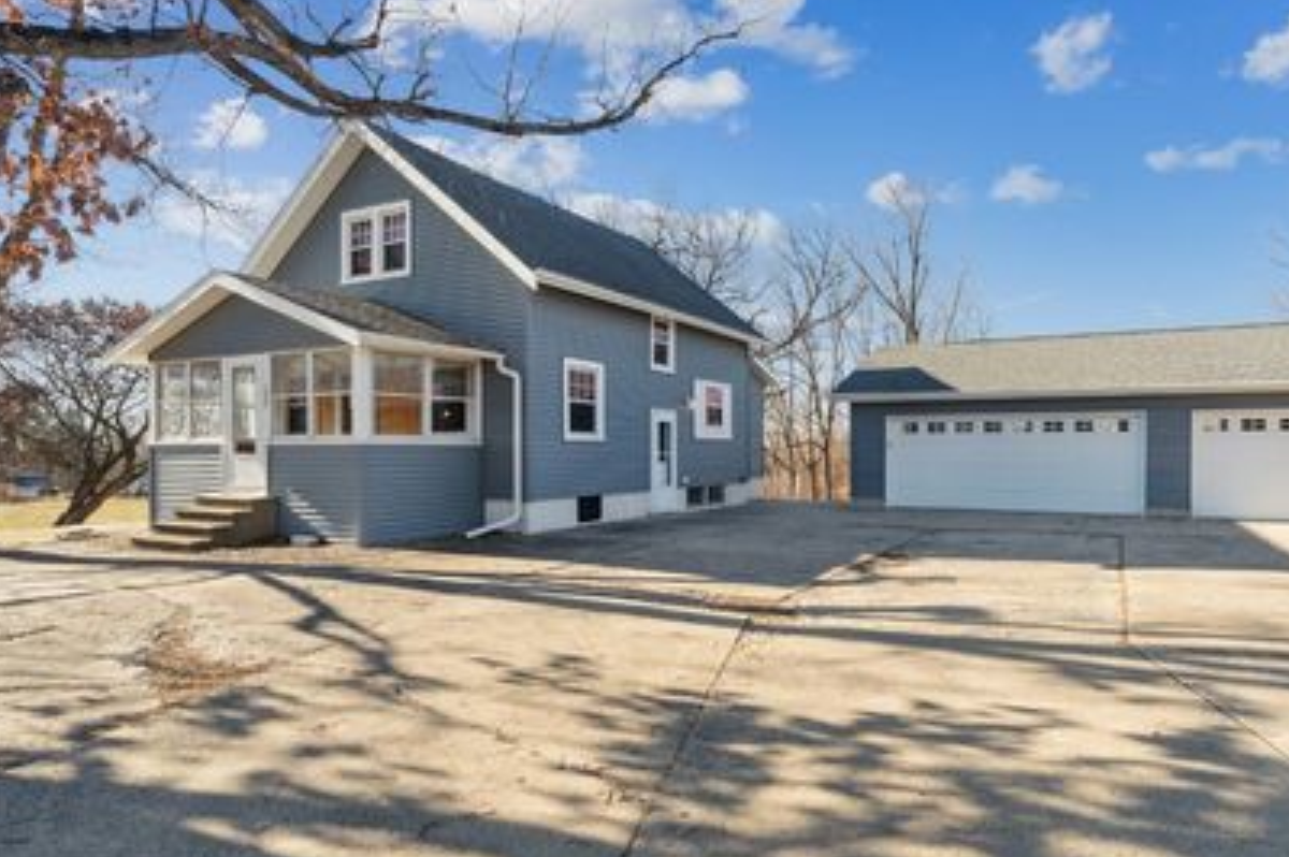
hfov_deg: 82.8
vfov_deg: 61.6
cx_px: 786
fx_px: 716
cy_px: 482
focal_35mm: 20
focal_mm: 16
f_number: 10
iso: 400
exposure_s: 1/125
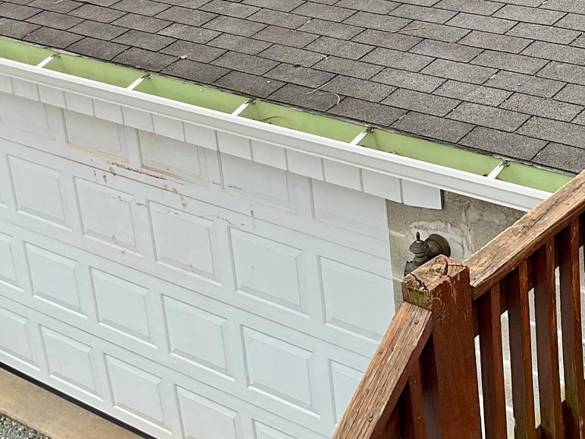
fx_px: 1301
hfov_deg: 24.9
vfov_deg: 18.7
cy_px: 11
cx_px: 473
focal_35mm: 77
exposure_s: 1/199
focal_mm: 3
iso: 16
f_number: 1.8
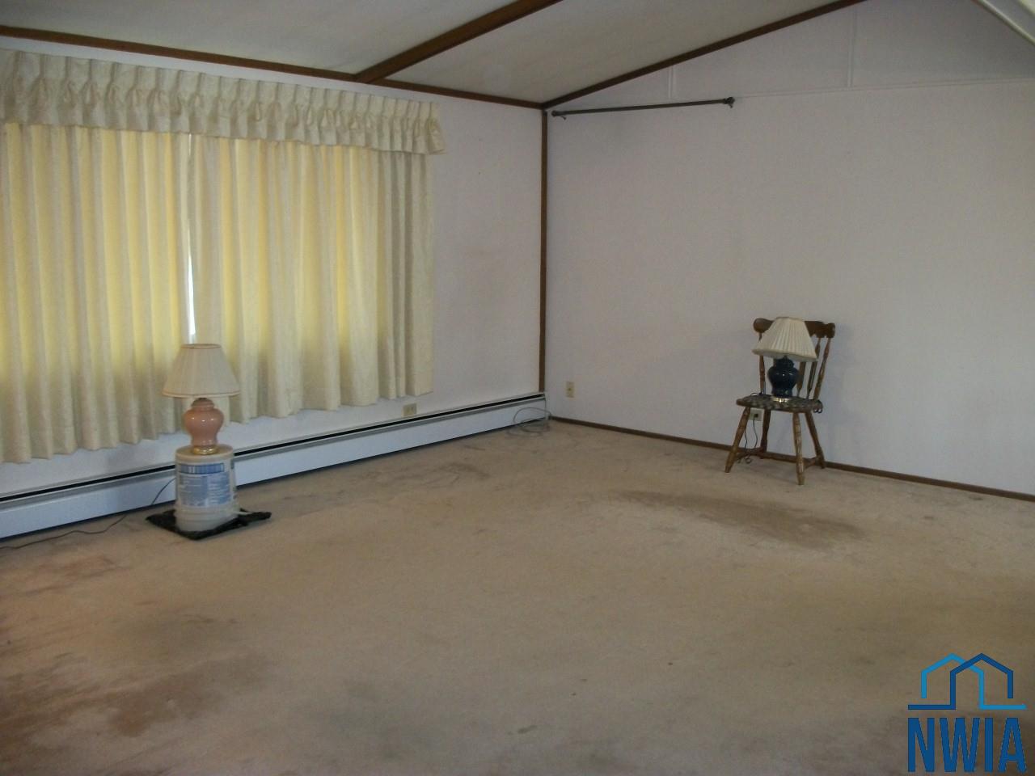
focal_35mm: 32
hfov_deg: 56.8
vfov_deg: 44.2
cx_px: 518
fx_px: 957
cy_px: 388
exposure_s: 1/30
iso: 250
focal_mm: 5.7
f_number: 2.9
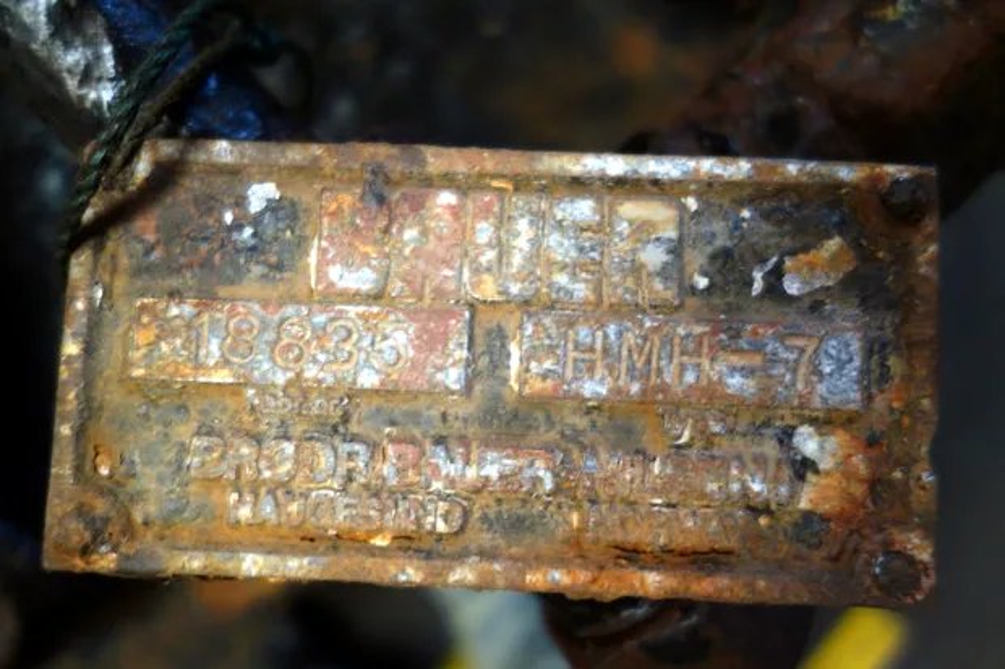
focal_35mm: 28
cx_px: 502
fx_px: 781
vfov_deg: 46.4
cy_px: 334
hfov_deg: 65.5
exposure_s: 1/30
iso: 320
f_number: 1.8
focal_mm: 10.4
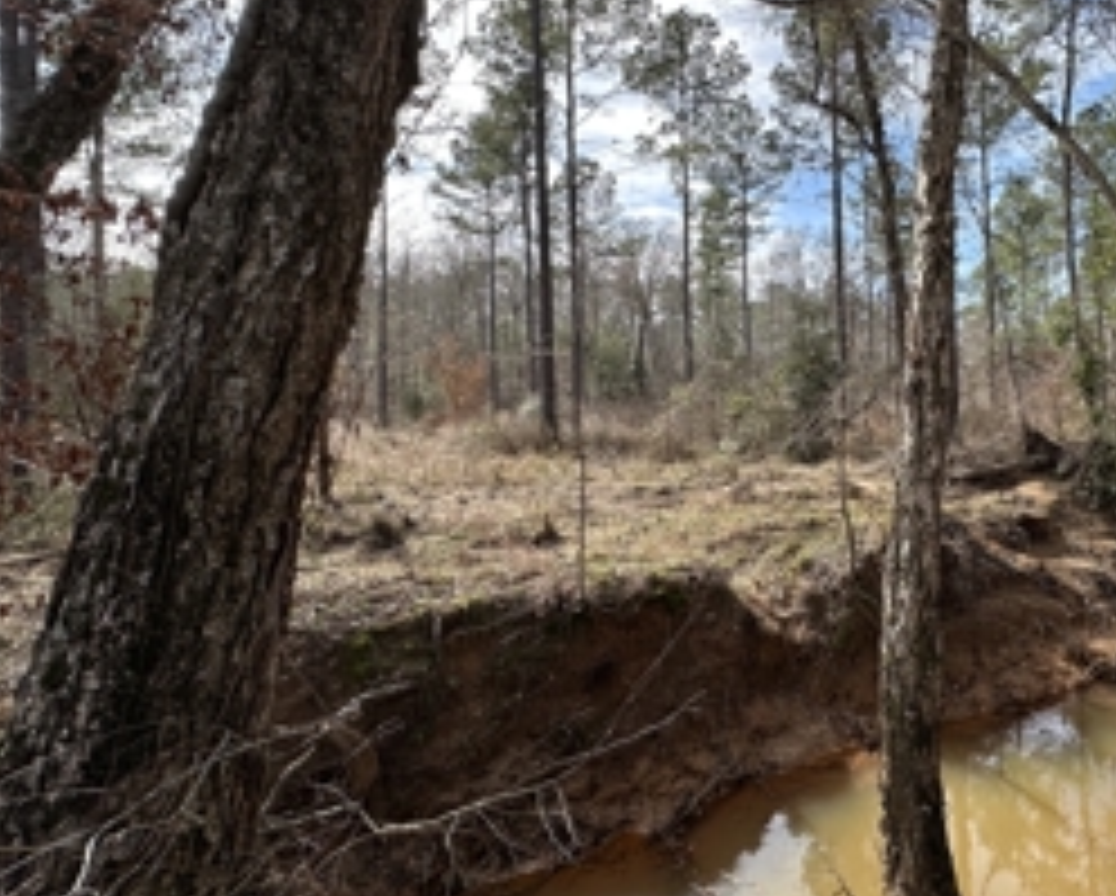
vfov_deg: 63.0
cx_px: 810
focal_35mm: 22
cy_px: 396
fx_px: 728
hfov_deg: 70.9
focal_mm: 2.22
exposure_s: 1/424
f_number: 2.2
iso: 40
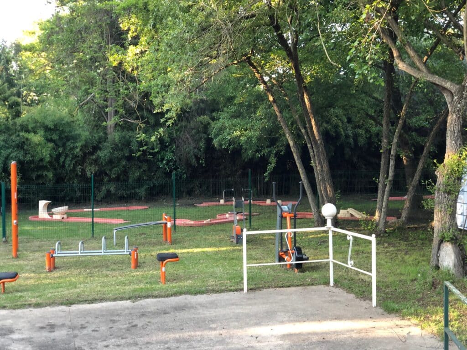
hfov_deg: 36.8
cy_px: 175
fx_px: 702
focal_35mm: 52
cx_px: 234
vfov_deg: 28.0
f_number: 2.4
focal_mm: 6
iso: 64
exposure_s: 1/60
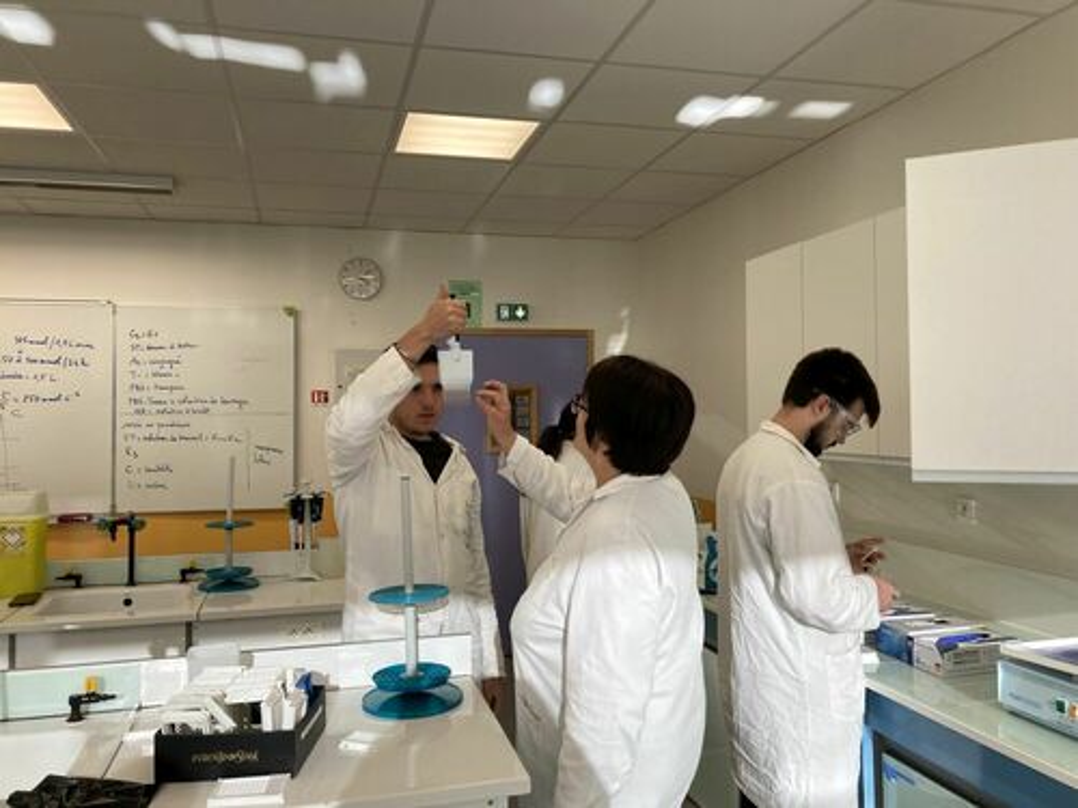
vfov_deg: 49.7
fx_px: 872
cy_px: 404
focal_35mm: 28
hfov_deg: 63.4
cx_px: 539
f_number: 1.8
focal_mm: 3.99
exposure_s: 1/114
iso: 20
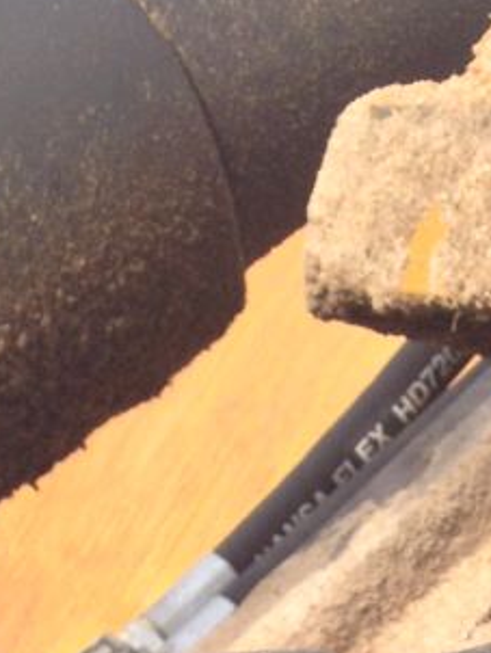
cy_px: 1243
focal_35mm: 139
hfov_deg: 10.6
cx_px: 463
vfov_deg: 12.7
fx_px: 2625
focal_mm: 4.28
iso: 50
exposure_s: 1/557
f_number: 2.4
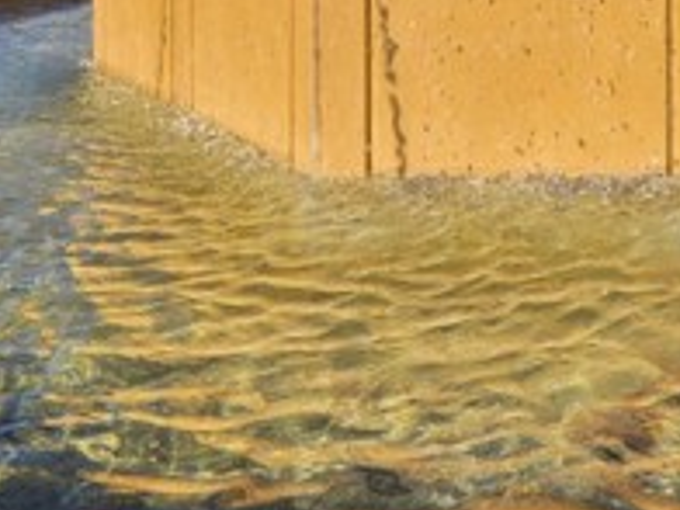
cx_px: 718
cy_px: -213
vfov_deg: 25.1
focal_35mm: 47
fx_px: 923
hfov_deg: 35.5
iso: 200
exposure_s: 1/250
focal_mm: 10
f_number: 14
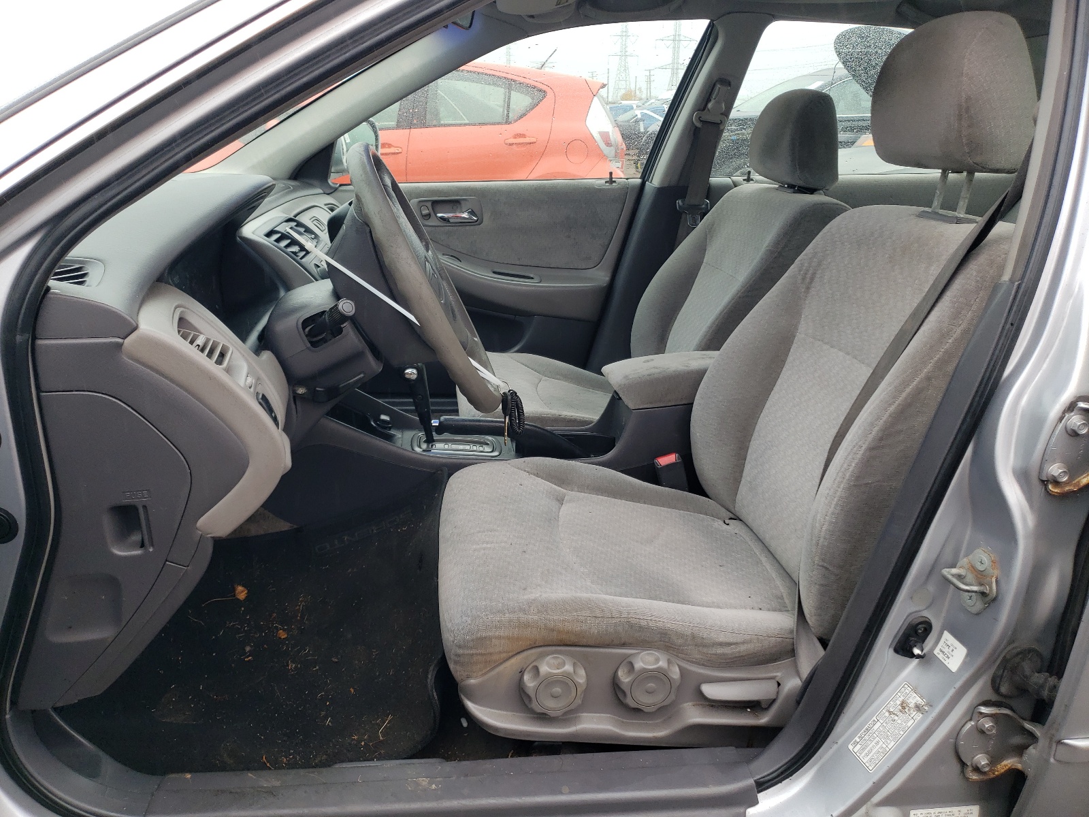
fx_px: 818
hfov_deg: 67.3
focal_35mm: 26
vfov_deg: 53.1
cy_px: 408
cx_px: 544
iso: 50
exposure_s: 1/159
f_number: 1.5
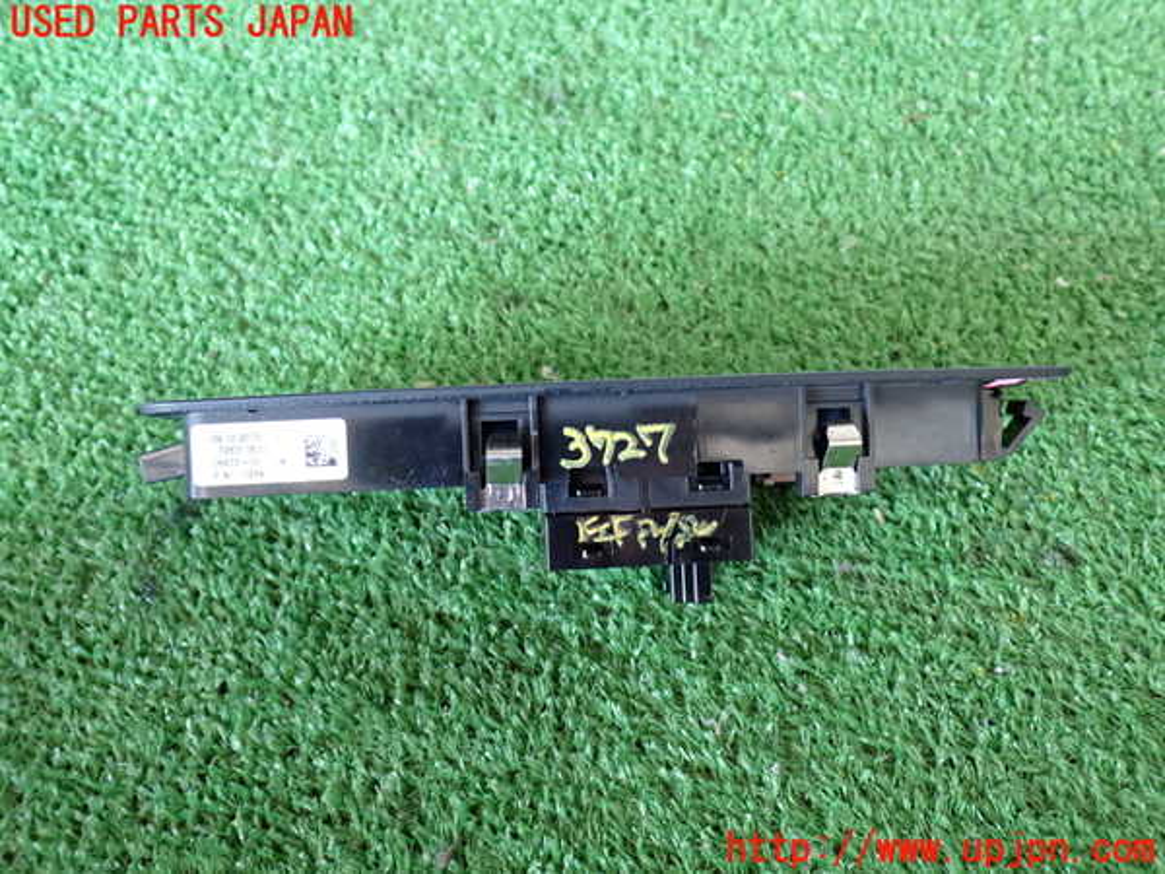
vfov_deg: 44.2
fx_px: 1077
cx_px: 582
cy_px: 437
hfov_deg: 56.8
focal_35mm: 32
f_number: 2.4
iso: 250
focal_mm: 5.79
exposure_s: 1/30
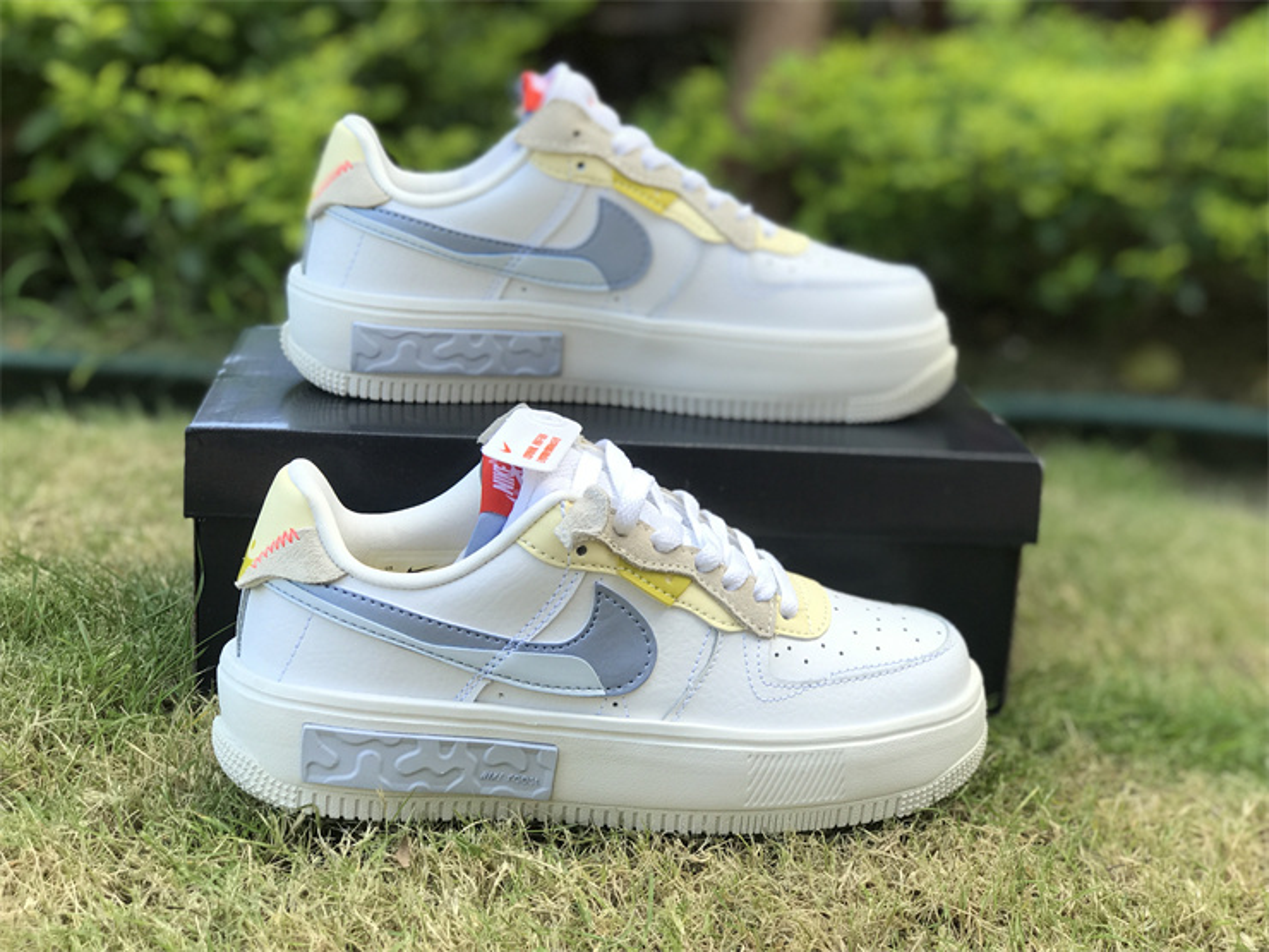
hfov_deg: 33.8
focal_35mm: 57
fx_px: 2090
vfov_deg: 25.7
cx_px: 634
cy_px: 476
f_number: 2.8
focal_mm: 6.6
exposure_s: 1/100
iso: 20
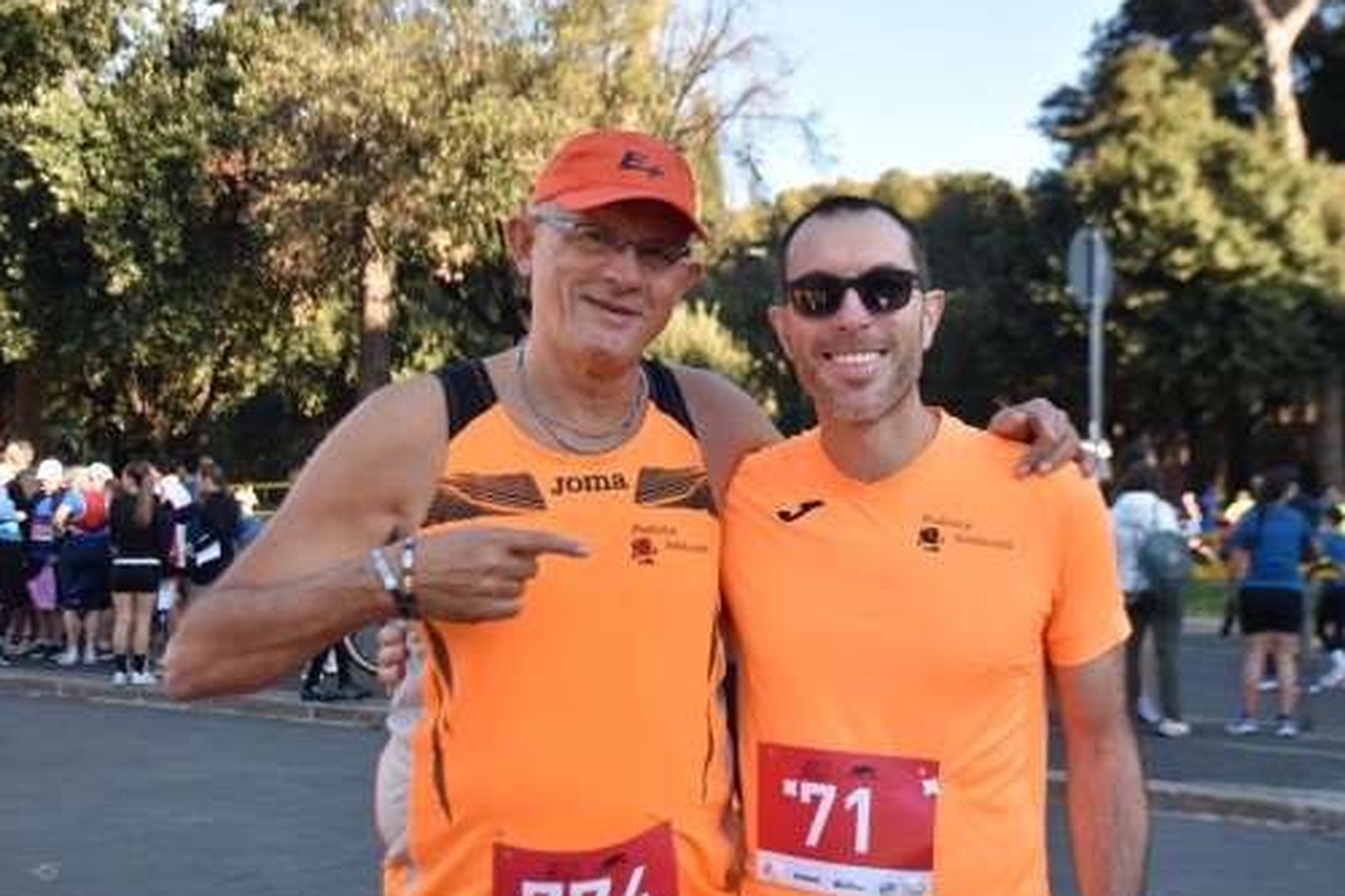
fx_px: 2017
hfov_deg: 36.8
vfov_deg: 25.0
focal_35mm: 54
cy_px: 396
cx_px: 740
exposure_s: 1/800
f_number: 4
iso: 450
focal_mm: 30
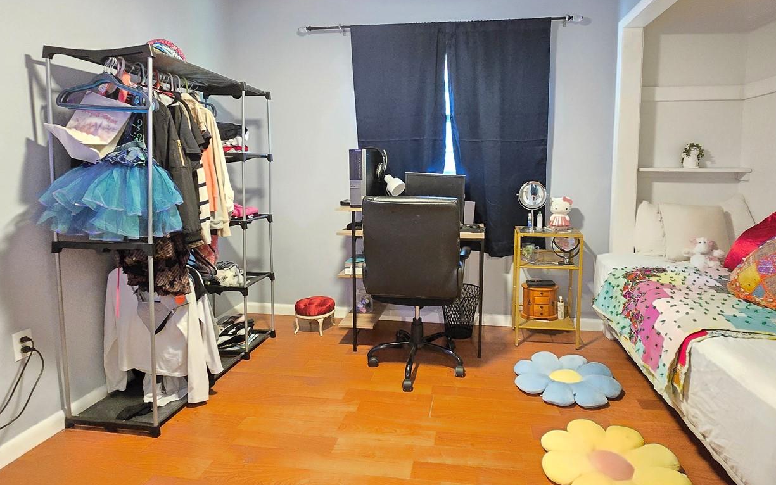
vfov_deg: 64.5
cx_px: 431
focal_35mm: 18
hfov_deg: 90.7
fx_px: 381
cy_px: 199
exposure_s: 1/24
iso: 2500
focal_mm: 2.2
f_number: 2.2
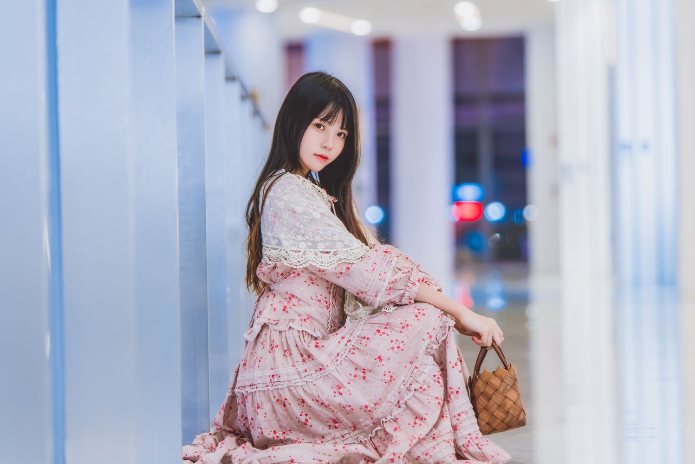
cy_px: 235
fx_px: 3109
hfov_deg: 12.7
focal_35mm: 161
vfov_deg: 8.5
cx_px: 415
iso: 2000
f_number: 2.8
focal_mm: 134
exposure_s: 1/160
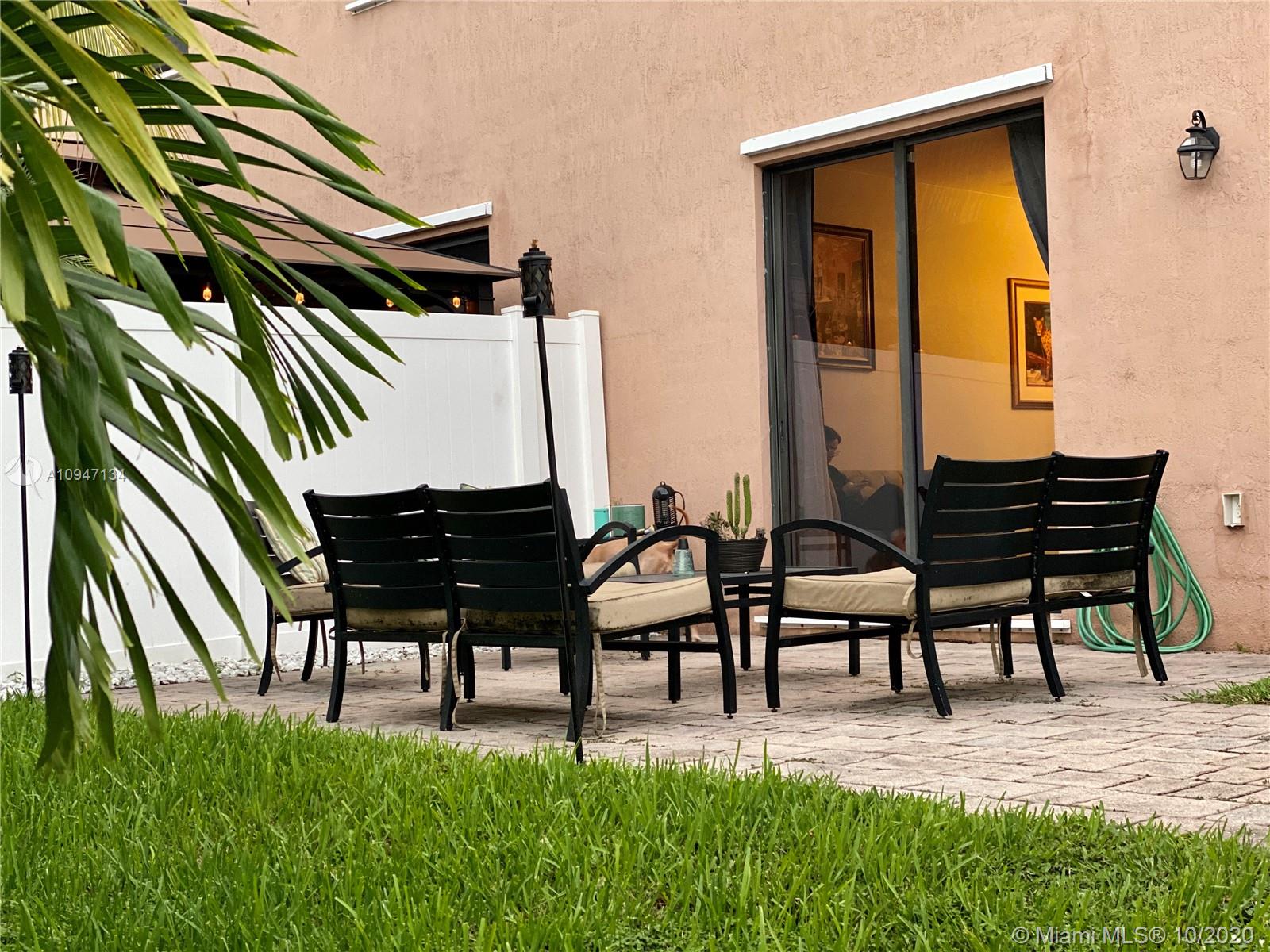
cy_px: 476
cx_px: 635
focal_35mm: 52
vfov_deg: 28.0
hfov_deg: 36.8
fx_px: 1908
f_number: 2
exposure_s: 1/40
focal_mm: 6
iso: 125
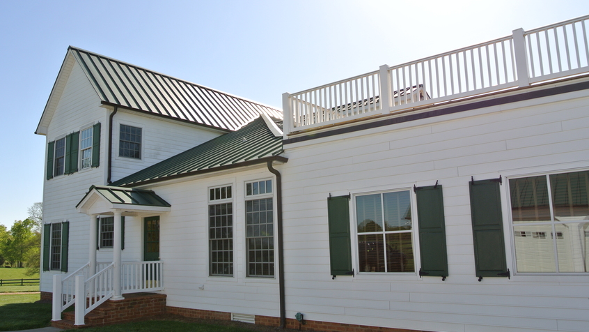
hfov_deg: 66.1
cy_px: 180
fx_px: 453
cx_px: 293
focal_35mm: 29
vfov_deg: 40.2
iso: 100
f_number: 7.1
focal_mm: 10
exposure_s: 1/250
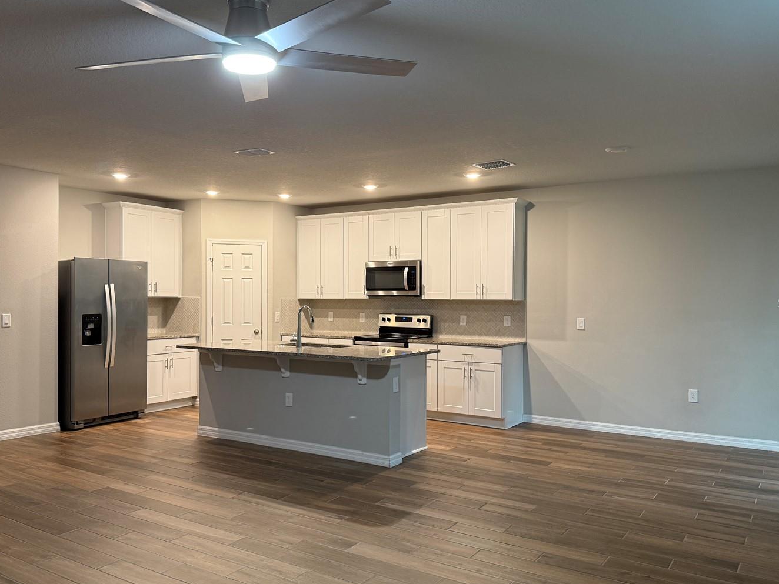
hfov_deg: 61.6
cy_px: 303
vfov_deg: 48.2
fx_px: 653
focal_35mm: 29
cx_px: 362
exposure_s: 1/60
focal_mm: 6.76
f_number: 1.78
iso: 200
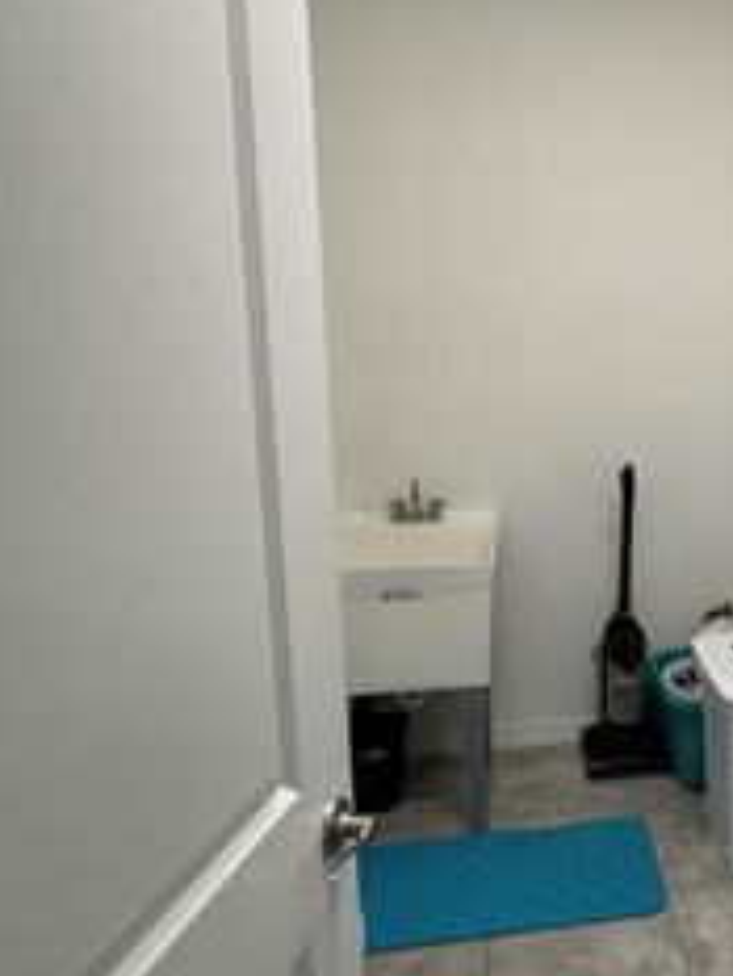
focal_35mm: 32
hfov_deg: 39.3
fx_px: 903
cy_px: 486
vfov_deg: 56.8
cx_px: 723
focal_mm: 2.22
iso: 100
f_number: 2.2
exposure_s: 1/120
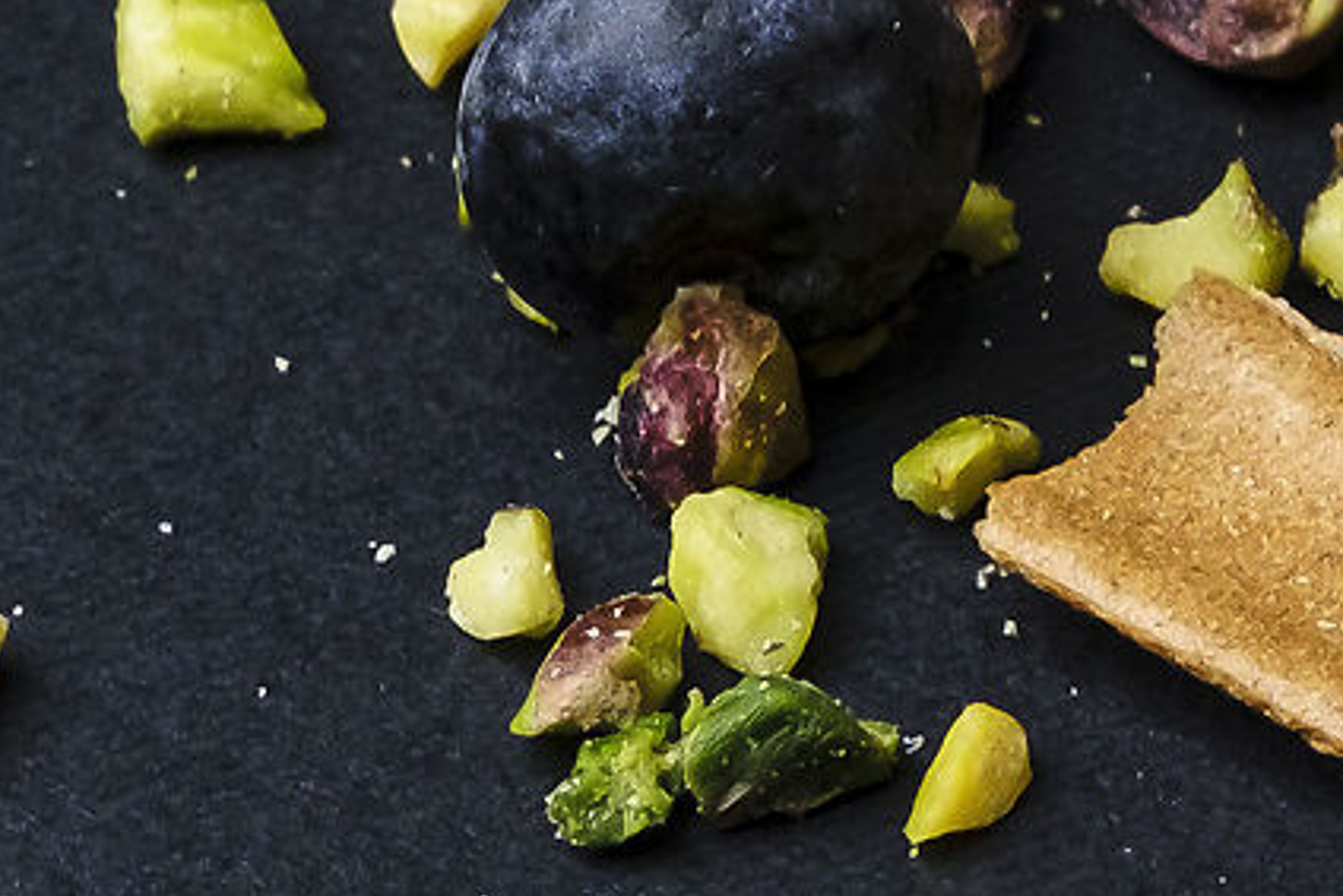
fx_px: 17725
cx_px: 3110
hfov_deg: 4.3
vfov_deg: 2.9
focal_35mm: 475
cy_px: -1244
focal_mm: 56
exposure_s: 1/60
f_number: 7.1
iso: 250
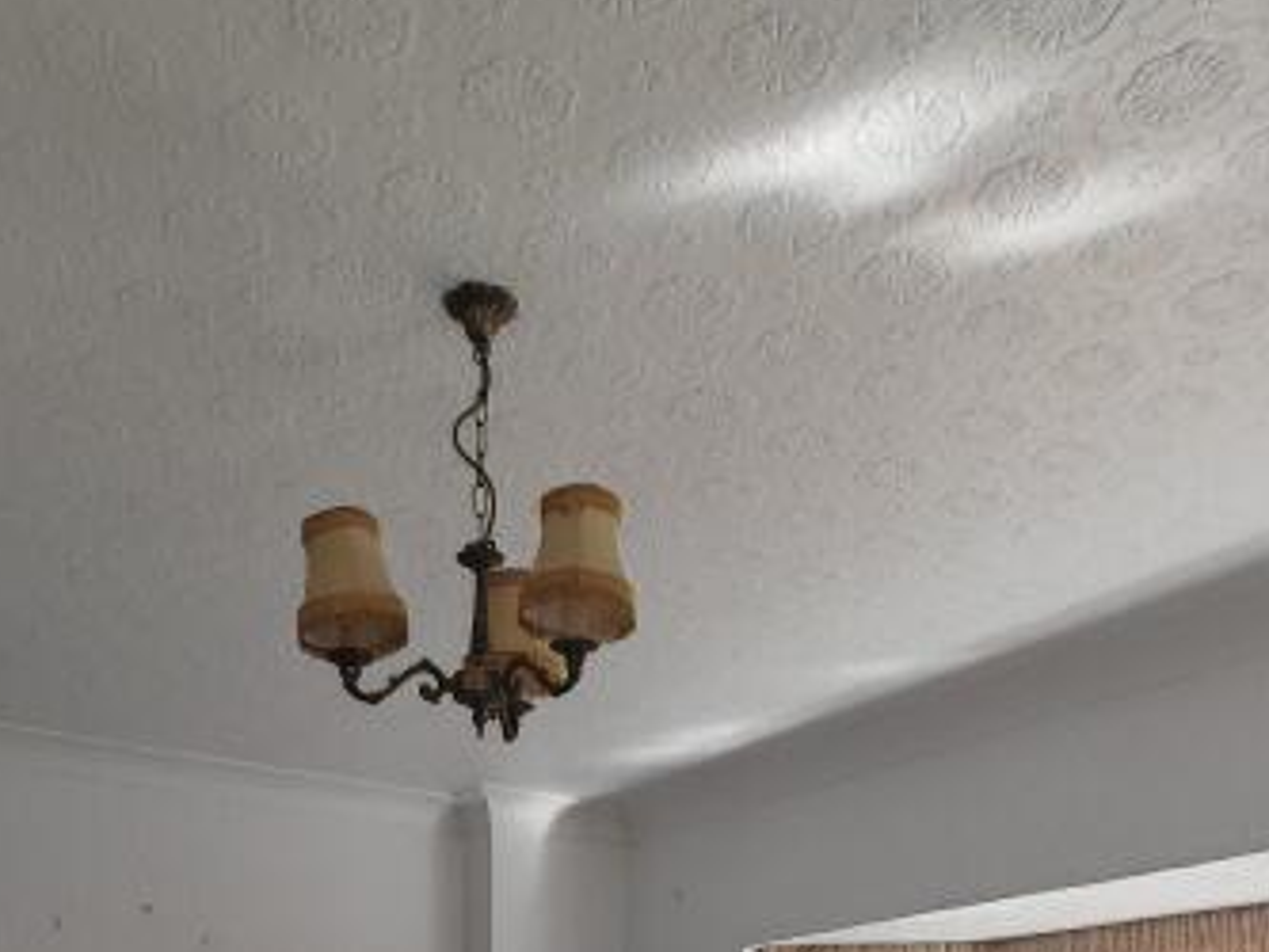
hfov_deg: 46.7
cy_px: 1371
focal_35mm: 40
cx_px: 549
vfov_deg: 27.1
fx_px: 1467
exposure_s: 1/120
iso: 64
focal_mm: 1.82
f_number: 2
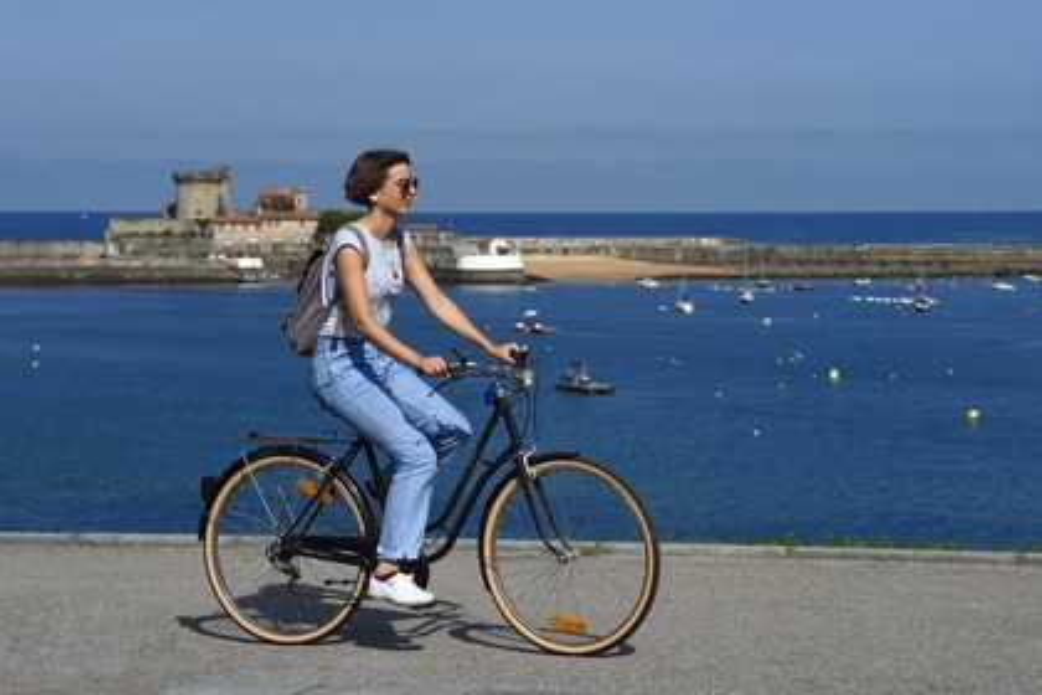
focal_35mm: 110
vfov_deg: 12.5
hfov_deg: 18.6
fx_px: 3184
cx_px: 521
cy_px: 348
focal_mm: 110
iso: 200
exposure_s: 1/400
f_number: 11
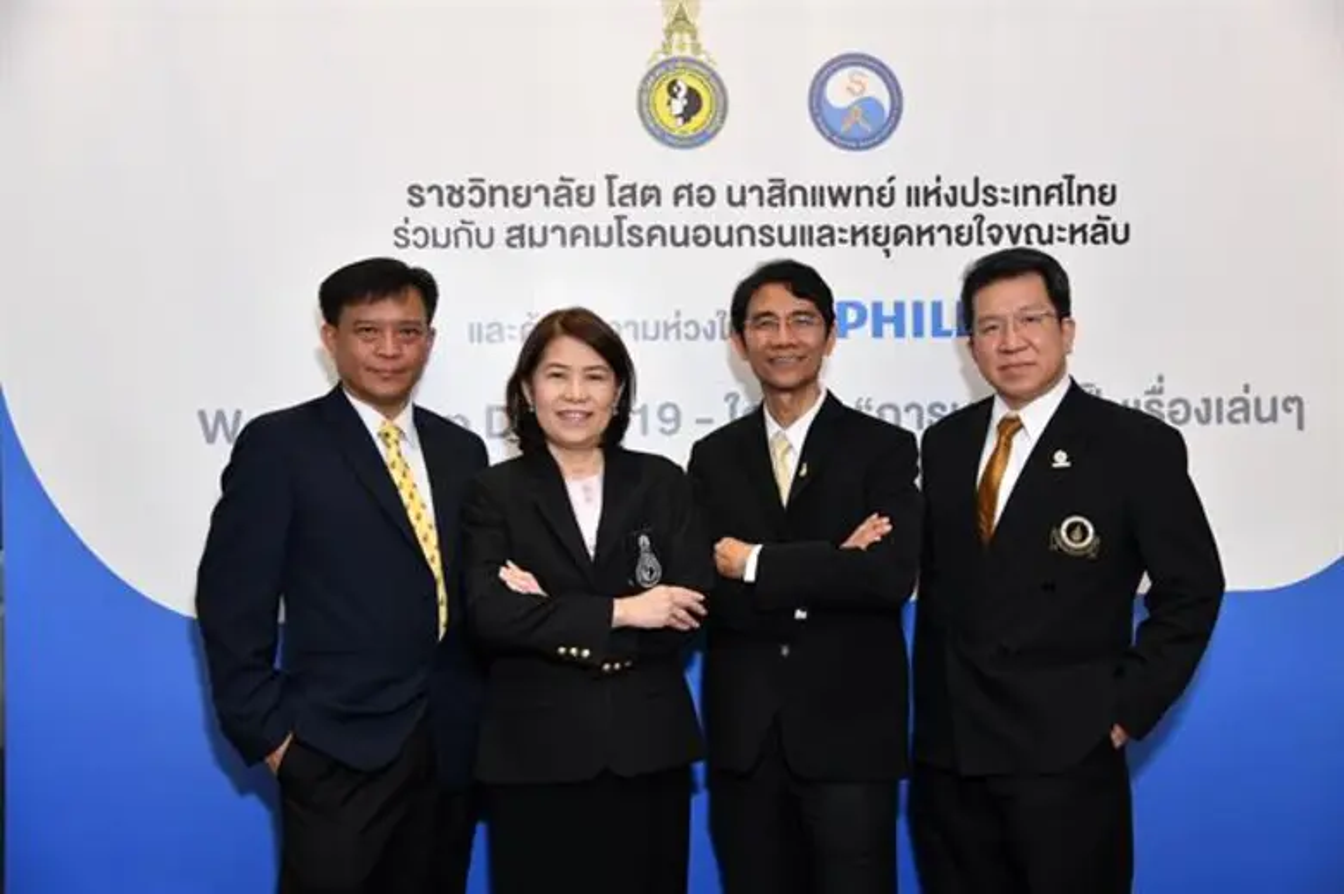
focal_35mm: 38
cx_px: 672
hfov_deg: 50.7
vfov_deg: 35.0
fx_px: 1418
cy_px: 447
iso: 1600
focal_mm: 38
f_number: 4
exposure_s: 1/200
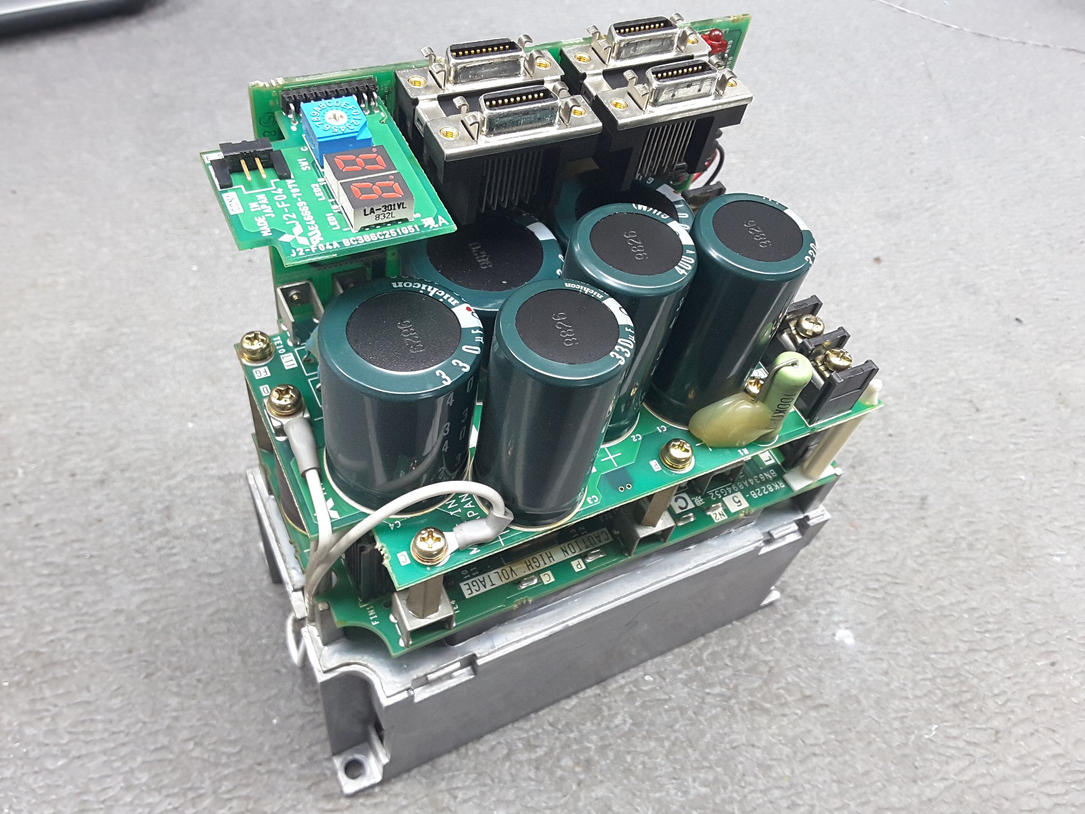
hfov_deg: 58.4
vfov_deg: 45.4
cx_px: 542
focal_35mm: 31
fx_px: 972
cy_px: 407
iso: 125
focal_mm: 2.9
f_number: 1.9
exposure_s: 1/25
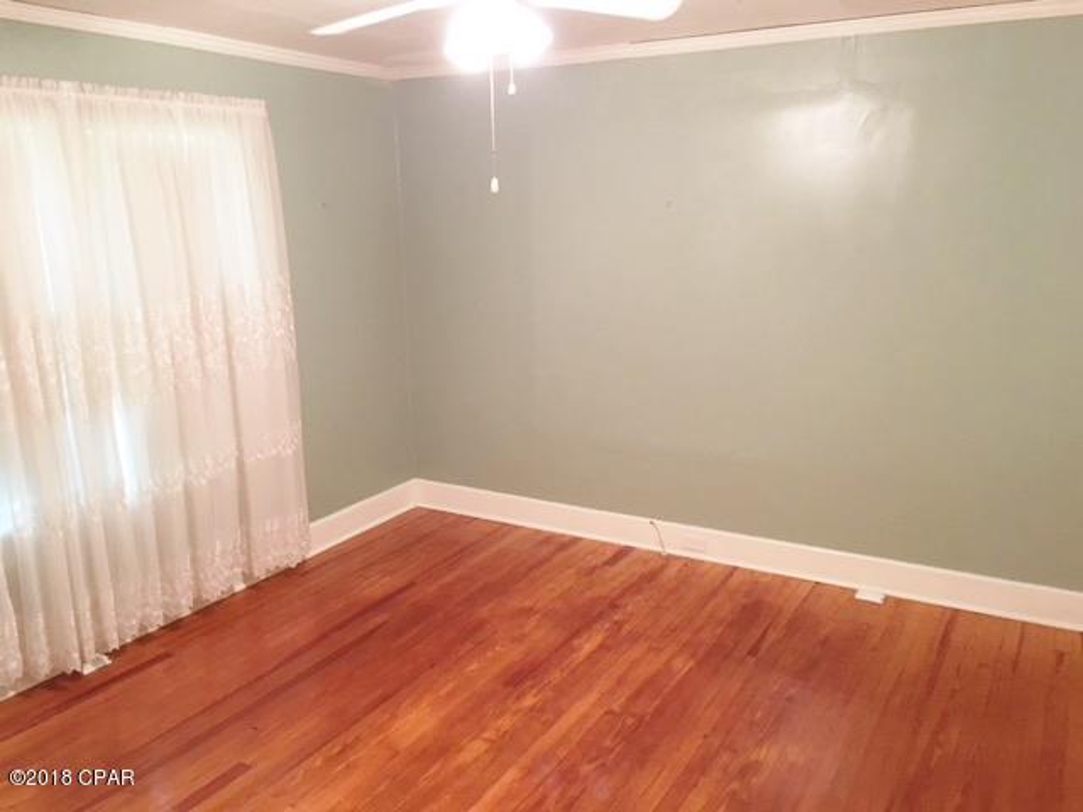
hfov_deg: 61.7
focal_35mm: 29
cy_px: 406
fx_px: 907
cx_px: 542
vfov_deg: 48.2
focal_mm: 4.15
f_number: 2.2
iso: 200
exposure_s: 1/30
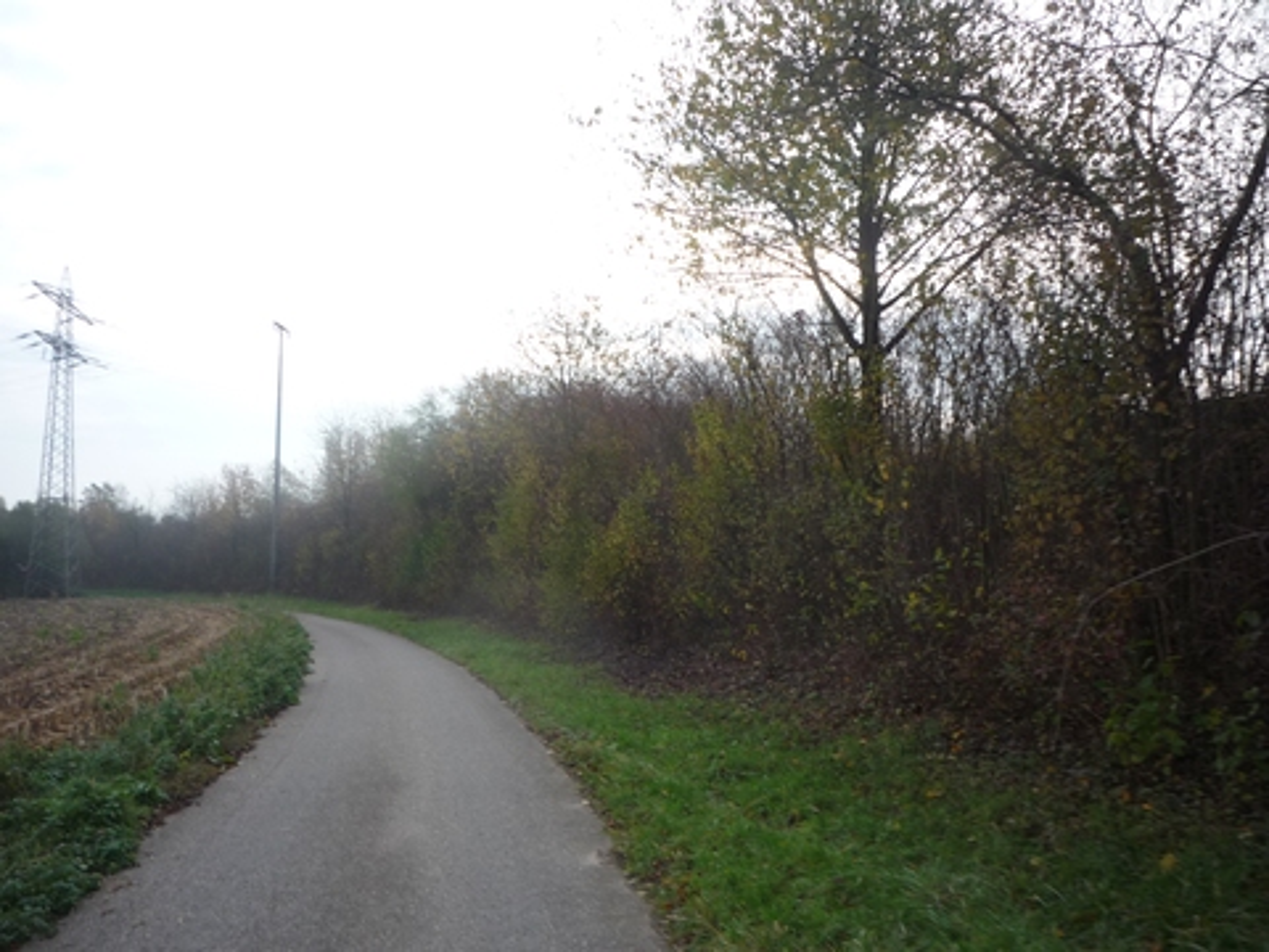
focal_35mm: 32
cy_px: 476
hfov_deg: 56.8
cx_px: 634
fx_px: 1173
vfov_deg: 44.2
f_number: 4
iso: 100
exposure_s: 1/200
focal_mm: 5.2
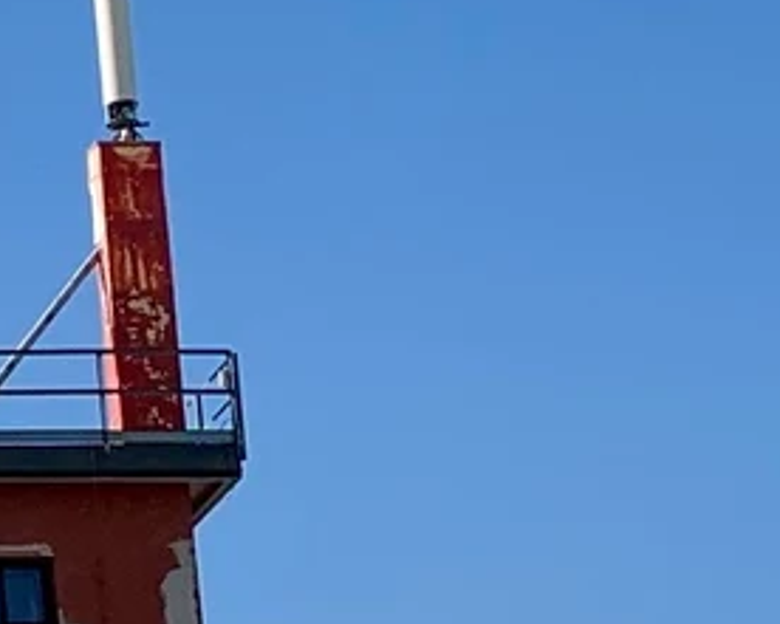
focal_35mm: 201
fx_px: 4642
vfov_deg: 7.7
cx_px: -1512
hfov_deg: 8.2
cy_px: 488
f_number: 1.8
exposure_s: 1/3401
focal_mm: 4.25
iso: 25
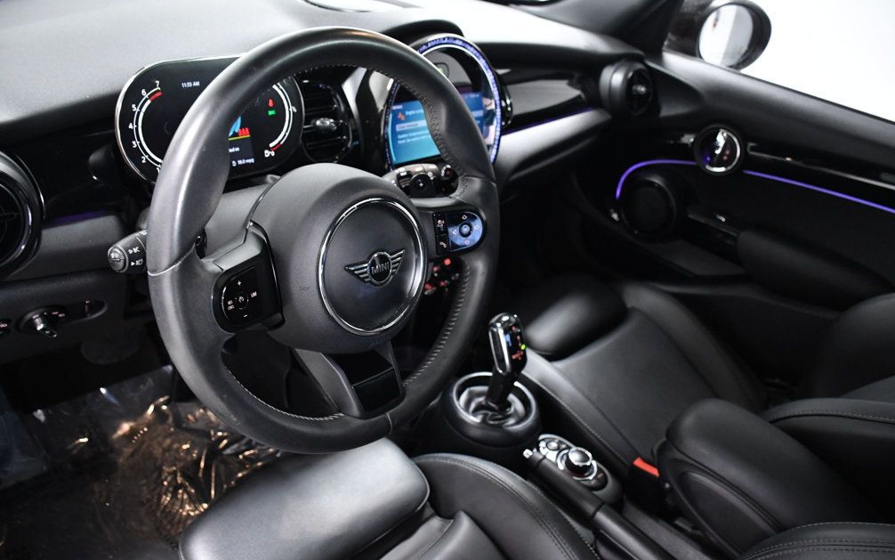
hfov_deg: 66.5
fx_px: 683
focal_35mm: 28
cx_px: 441
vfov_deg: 44.5
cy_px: 273
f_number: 4.5
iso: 2500
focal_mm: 18
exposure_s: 1/80
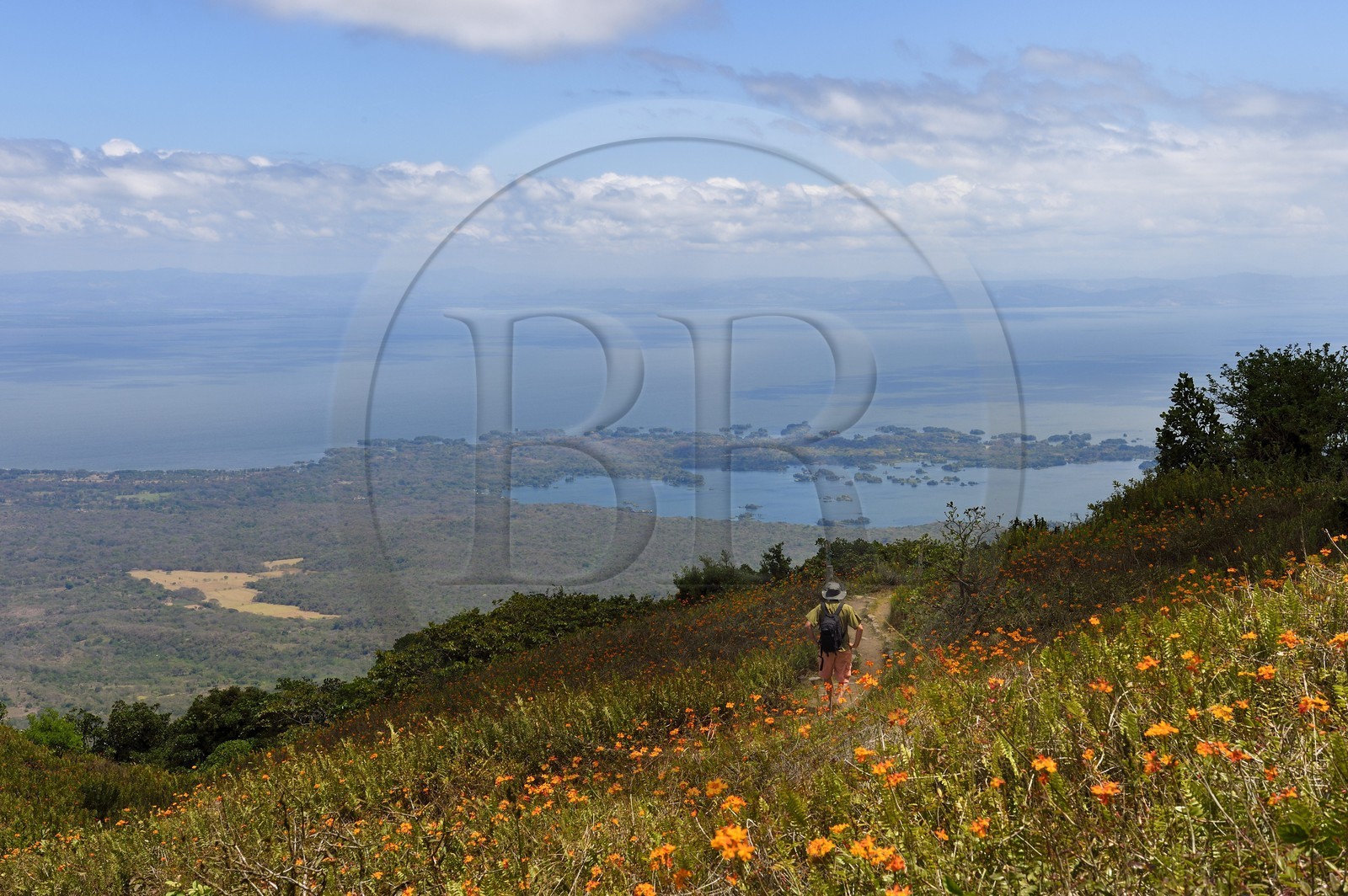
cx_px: 674
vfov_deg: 25.9
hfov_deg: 38.2
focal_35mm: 52
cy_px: 448
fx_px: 1945
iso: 200
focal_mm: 52
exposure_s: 1/250
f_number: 14
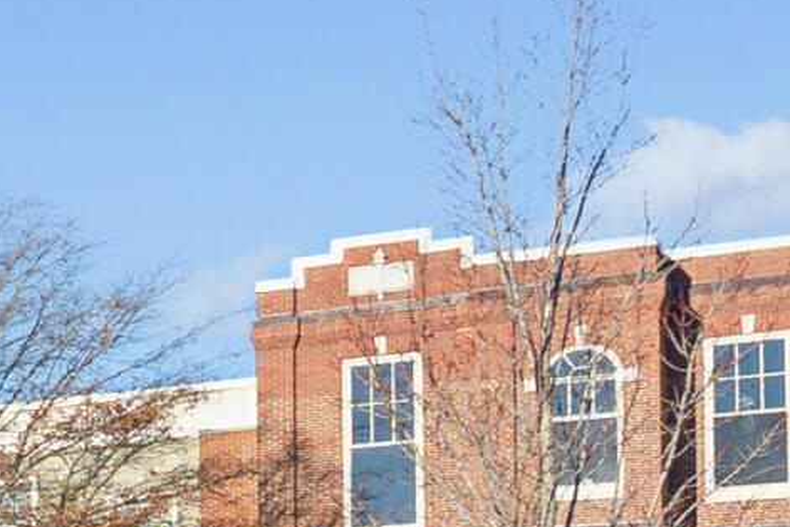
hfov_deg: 12.8
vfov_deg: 13.4
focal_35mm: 102
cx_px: -1308
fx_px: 2238
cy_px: 326
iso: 320
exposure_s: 1/500
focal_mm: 16
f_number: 7.1
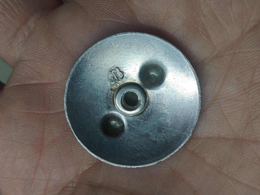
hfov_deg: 37.5
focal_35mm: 51
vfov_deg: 28.6
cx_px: 130
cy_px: 98
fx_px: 383
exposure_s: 1/100
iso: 348
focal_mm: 4.84
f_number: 1.88
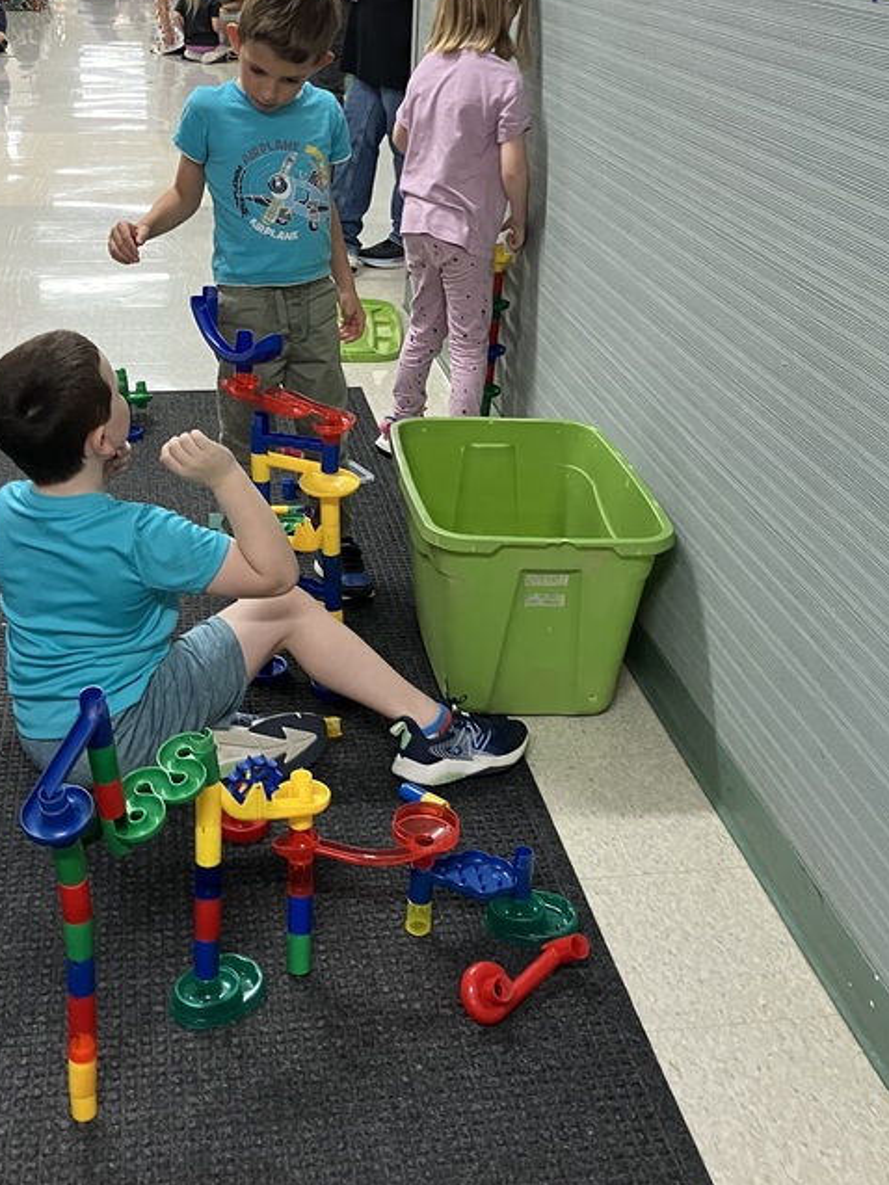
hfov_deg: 32.1
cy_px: 433
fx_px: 1540
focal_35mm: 45
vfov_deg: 41.7
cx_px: 361
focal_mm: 3.99
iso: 125
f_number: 1.8
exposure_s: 1/59
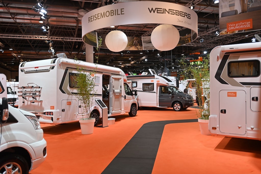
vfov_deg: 42.3
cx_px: 130
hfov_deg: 60.3
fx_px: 225
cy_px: 87
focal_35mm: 31
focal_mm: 31
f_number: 2.8
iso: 100
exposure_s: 1/100
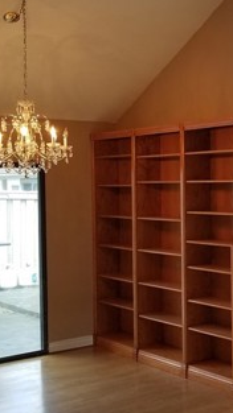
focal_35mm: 58
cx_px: 261
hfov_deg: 19.8
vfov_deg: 36.0
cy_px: 211
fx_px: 637
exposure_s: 1/60
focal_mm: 4.2
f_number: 1.7
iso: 40
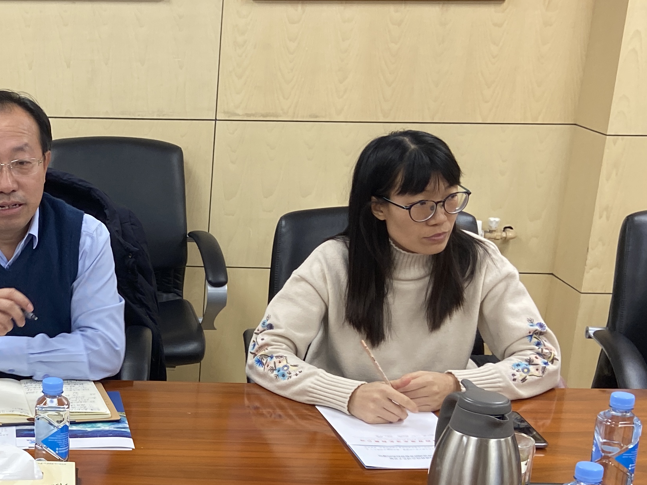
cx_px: 49
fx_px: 1196
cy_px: 366
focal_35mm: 64
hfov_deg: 28.9
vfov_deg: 22.7
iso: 125
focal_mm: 4.25
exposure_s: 1/100
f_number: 1.8
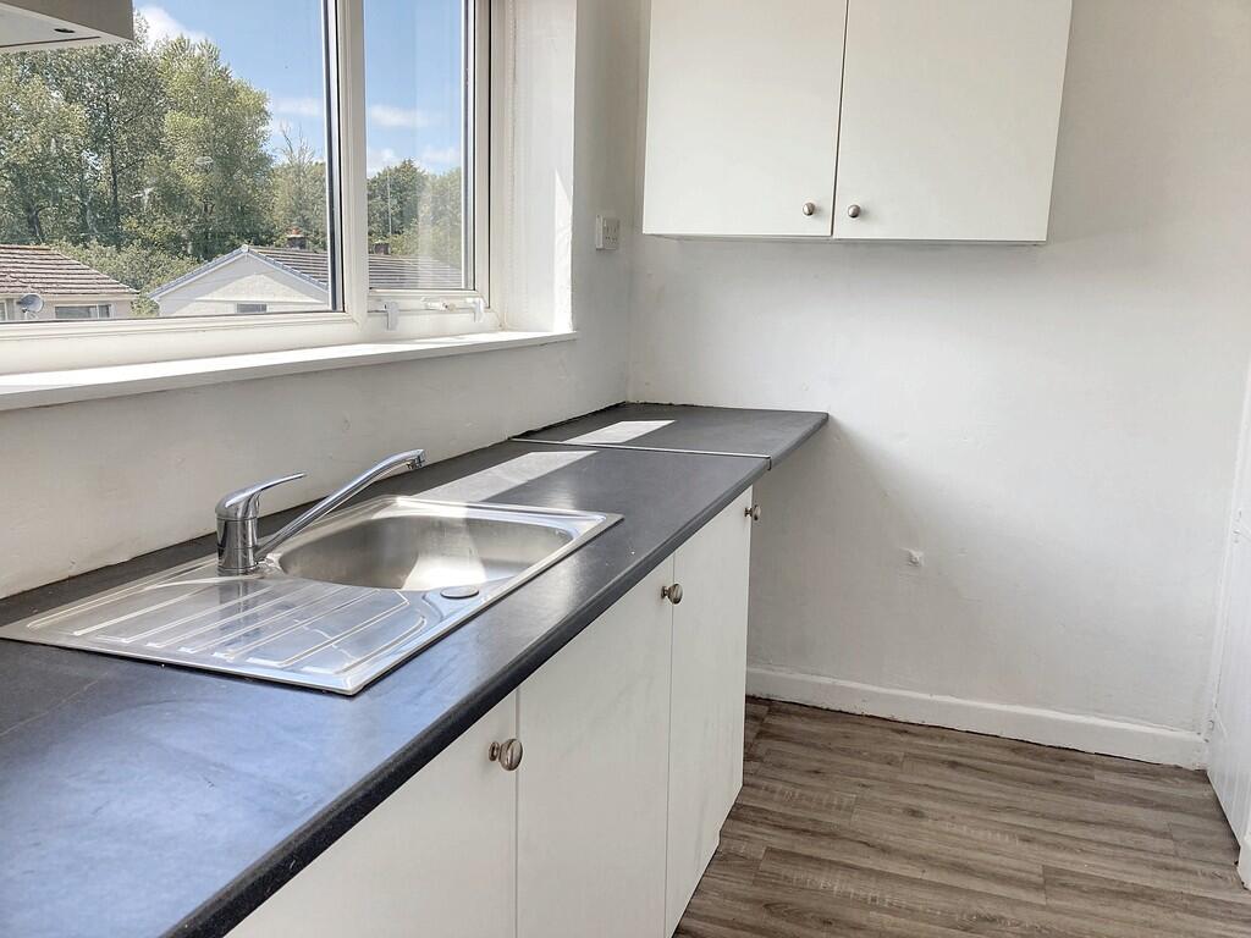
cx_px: 626
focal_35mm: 28
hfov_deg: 63.4
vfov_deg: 49.7
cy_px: 469
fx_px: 1012
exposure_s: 1/558
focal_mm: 4
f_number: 1.8
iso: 20
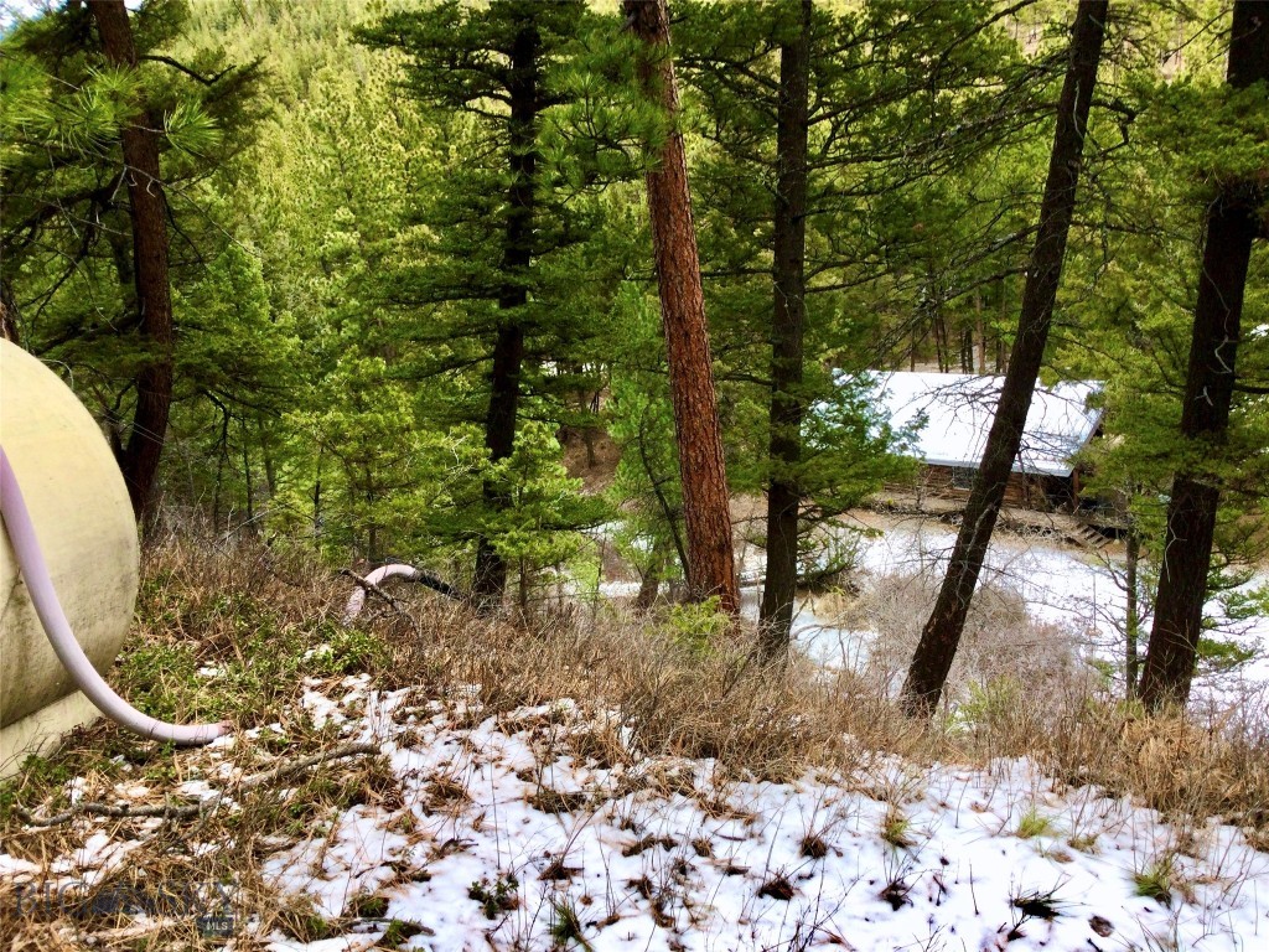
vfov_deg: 45.4
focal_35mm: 31
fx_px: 1136
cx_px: 634
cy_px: 476
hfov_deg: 58.4
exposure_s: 1/60
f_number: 2.4
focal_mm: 3.3
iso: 32
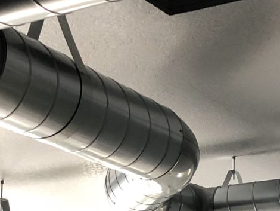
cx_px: 154
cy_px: 239
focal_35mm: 122
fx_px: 987
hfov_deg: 16.1
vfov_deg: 11.9
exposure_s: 1/15
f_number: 1.8
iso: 64
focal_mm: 3.99
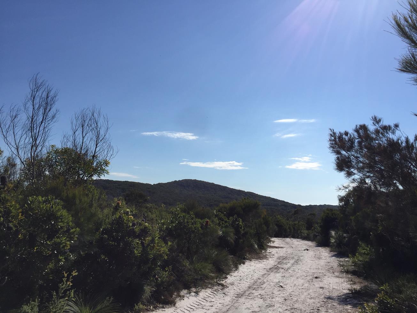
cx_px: 208
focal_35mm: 29
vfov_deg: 48.2
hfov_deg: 61.7
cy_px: 156
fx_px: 349
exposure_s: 1/4950
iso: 32
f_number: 2.2
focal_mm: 4.15
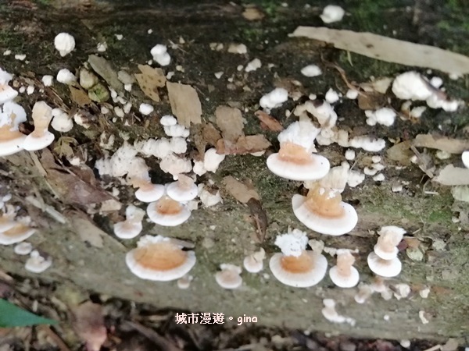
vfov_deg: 53.1
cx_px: 234
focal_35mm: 26
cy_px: 176
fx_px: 352
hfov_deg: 67.3
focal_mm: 3.81
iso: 640
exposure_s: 1/60
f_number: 2.2
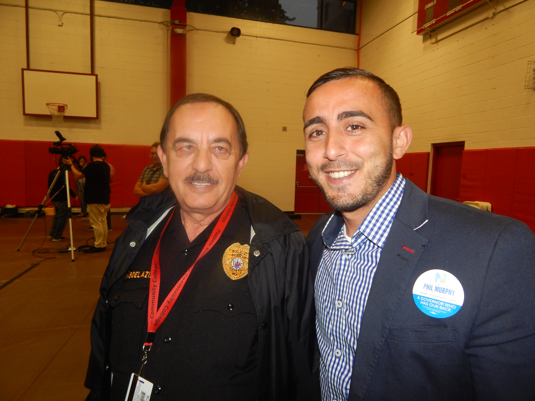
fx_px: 355
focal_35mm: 23
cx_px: 268
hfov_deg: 73.9
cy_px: 200
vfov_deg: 58.9
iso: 200
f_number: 3
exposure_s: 1/30
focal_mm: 4
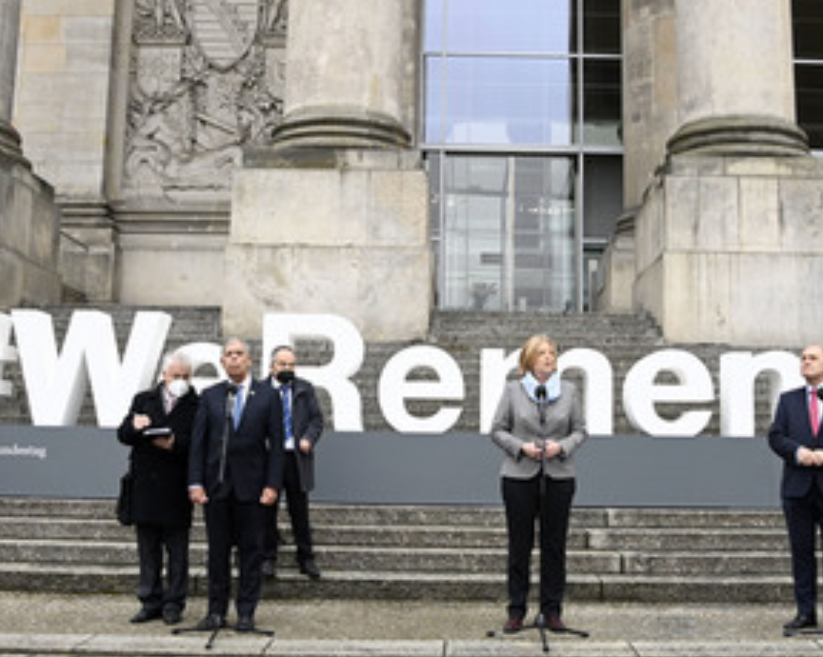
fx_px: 1144
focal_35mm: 47
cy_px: 297
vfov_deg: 32.0
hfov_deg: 39.4
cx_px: 487
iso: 2500
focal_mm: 32
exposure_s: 1/500
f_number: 5.6
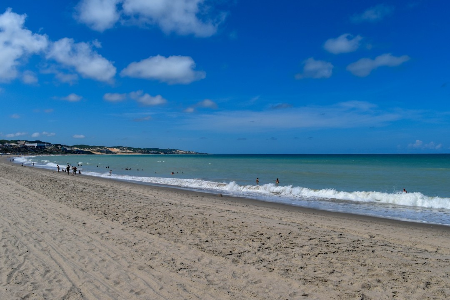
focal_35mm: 30
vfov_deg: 43.6
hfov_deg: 61.9
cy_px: 150
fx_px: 375
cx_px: 225
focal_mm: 20
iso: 320
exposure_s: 1/2000
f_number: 8
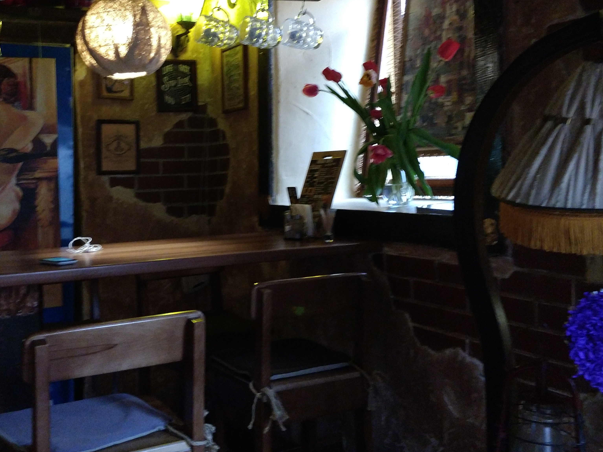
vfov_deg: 39.3
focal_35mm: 36
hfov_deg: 51.2
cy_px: 158
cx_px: 255
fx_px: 627
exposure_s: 1/17
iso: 1250
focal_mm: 4.1
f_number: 1.7
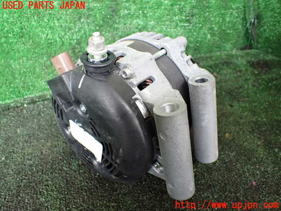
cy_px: 106
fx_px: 244
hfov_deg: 60.0
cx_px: 140
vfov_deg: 46.8
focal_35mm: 30
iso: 800
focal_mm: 5.4
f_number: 2.3
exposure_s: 1/80
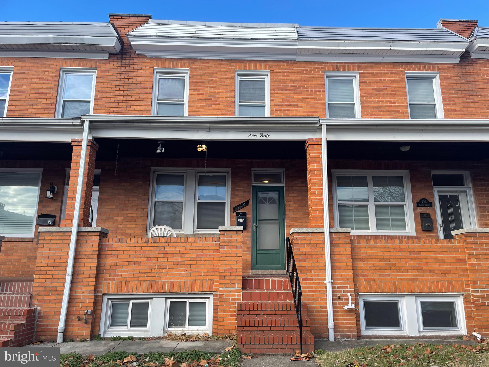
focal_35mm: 26
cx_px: 244
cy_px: 184
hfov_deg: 67.3
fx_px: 367
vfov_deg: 53.1
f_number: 1.6
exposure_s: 1/955
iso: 32
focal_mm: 4.2
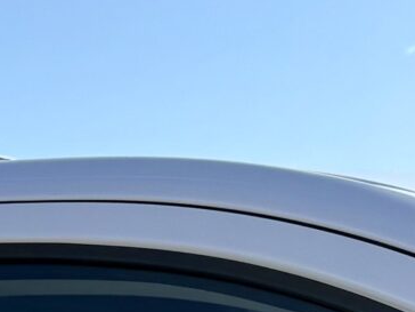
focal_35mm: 169
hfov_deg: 10.6
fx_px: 2026
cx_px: -458
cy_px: 419
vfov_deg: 8.6
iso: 80
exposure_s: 1/3953
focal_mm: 6.76
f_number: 1.78
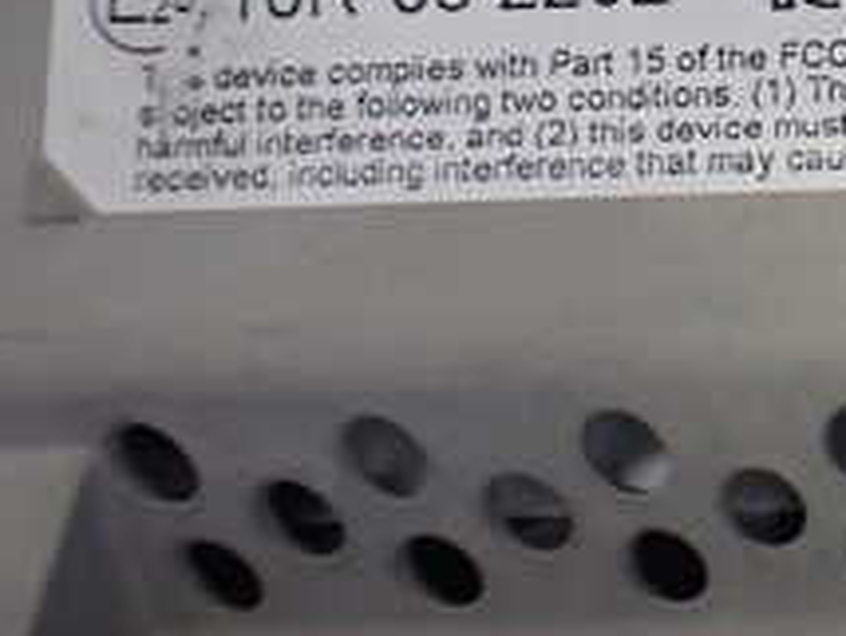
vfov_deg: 17.2
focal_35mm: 84
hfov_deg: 20.7
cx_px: 1170
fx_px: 2055
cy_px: -16
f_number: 2.3
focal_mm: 5.4
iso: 500
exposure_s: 1/125
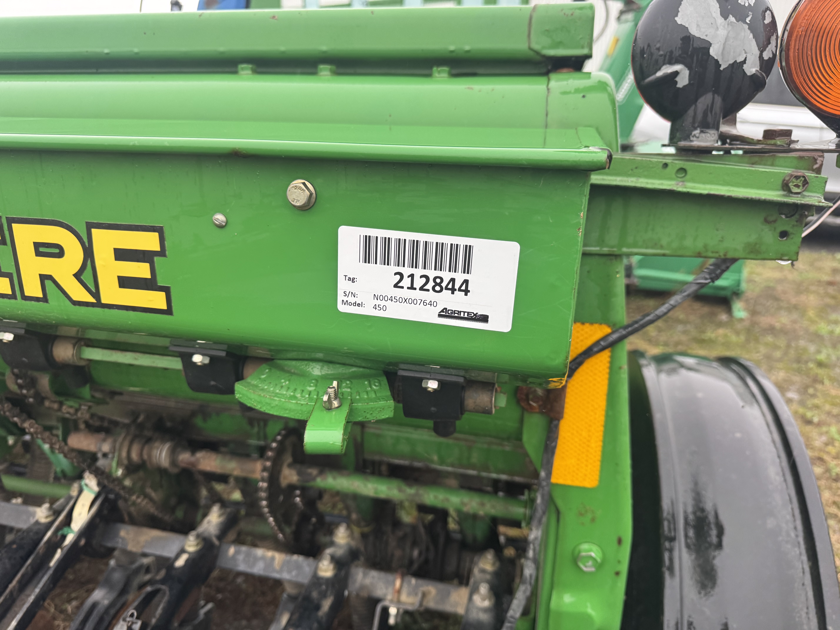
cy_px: 315
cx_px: 420
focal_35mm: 24
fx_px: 582
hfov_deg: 71.6
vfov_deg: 56.8
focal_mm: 6.76
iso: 200
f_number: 1.78
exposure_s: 1/121
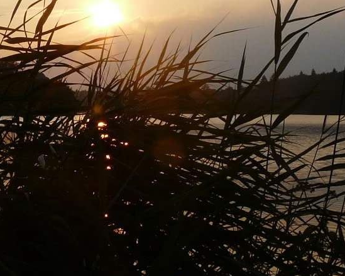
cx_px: 109
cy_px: 60
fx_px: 837
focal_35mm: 82
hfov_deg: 23.2
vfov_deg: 18.6
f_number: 5.6
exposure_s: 1/400
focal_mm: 4.6
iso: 100
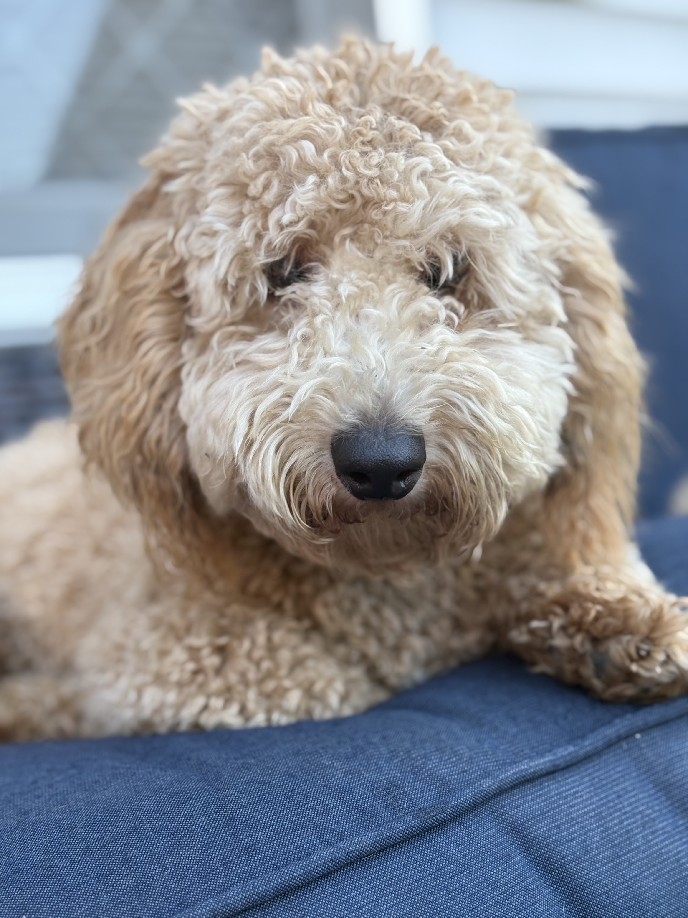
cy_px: 459
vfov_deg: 36.8
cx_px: 344
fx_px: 1378
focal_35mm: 52
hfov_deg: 28.0
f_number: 1.6
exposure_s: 1/148
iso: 25
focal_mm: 5.96
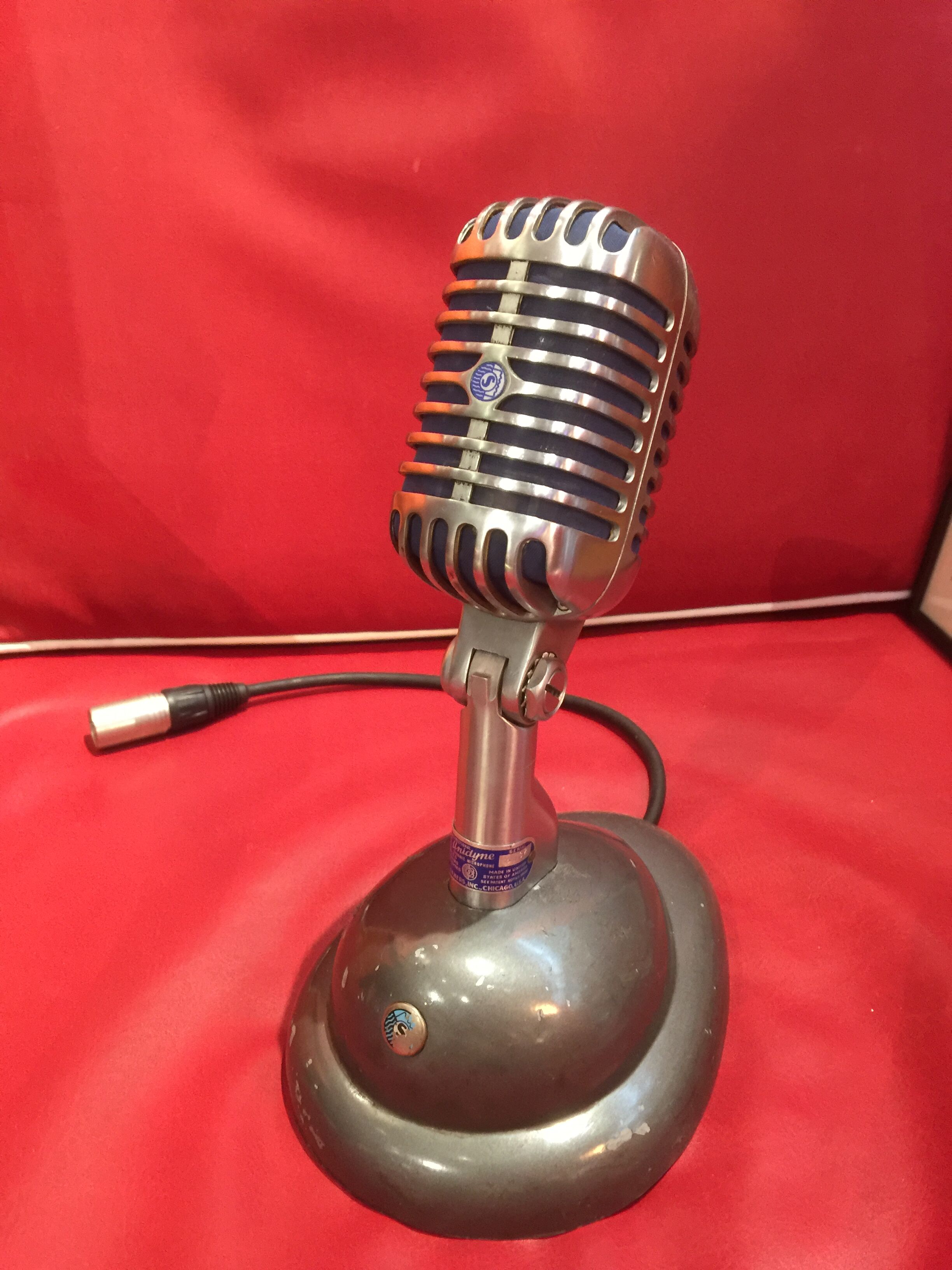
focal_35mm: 29
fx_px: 1063
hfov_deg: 48.2
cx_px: 476
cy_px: 635
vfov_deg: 61.7
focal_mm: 4.15
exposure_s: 1/17
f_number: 2.2
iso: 160
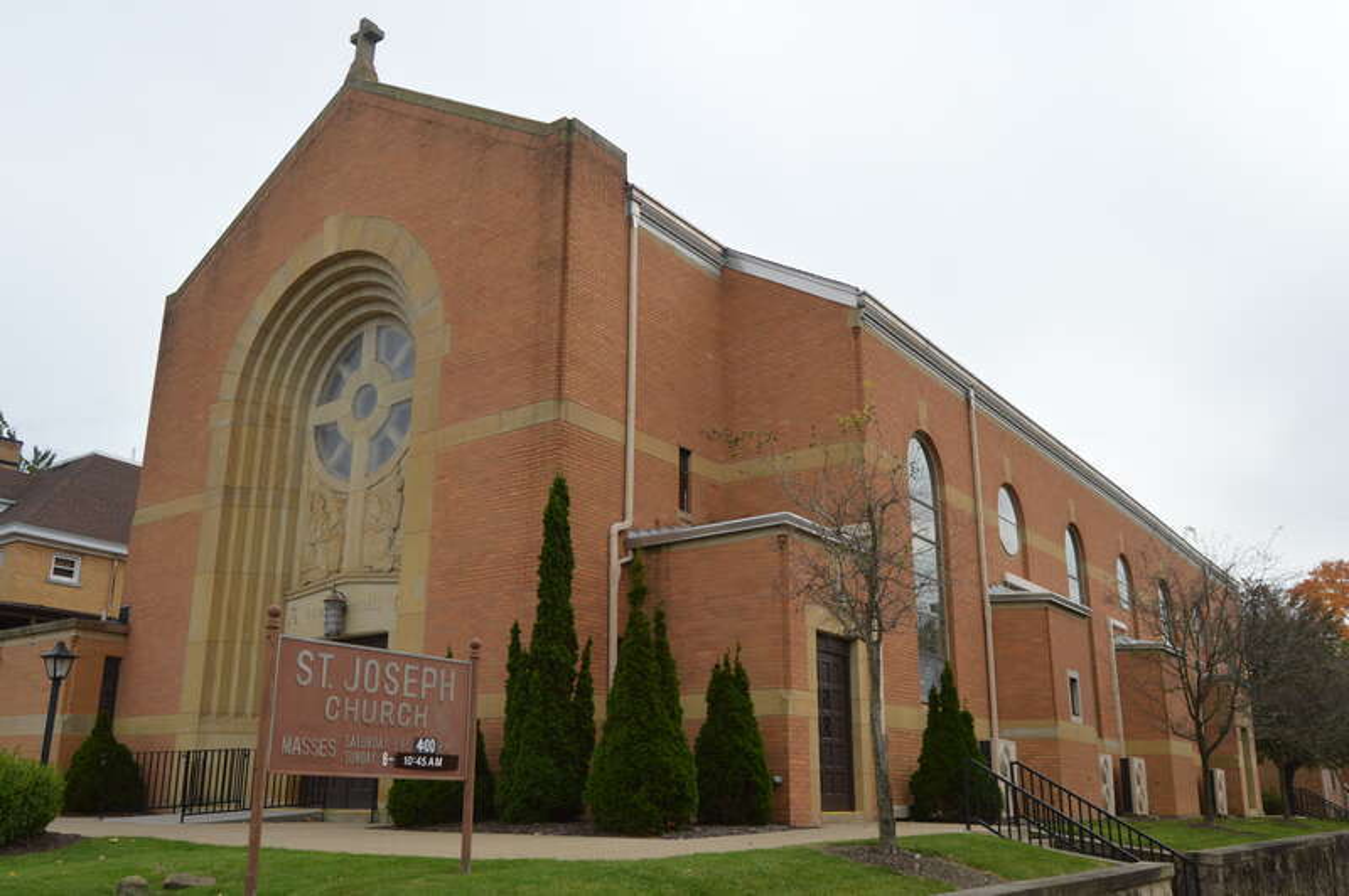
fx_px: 1067
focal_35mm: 28
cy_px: 448
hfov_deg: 64.6
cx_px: 674
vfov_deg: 45.6
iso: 100
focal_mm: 19
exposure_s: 1/200
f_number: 8
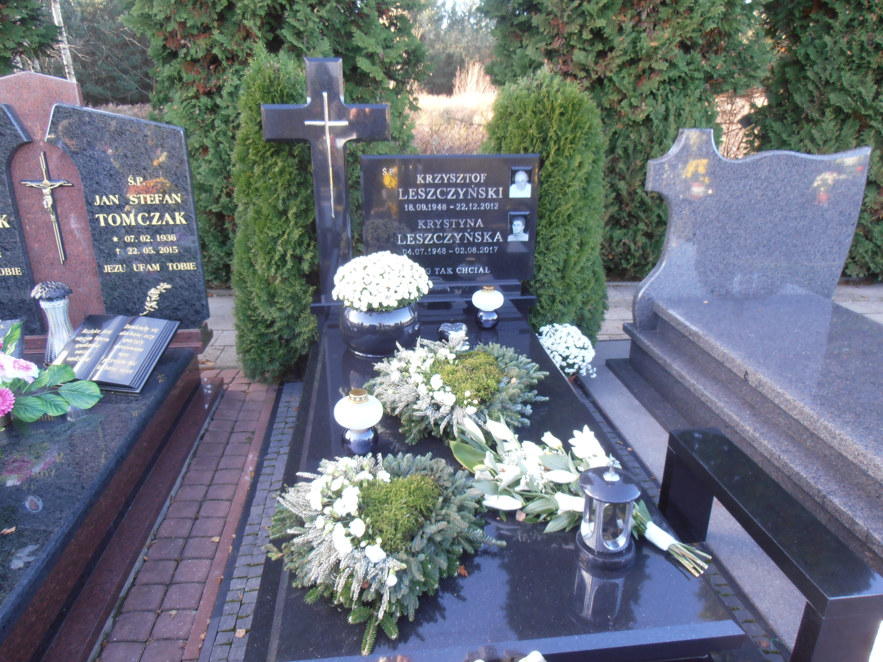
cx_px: 442
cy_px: 331
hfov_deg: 71.6
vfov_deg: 56.8
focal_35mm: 24
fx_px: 612
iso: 80
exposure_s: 1/40
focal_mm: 4.2
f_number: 3
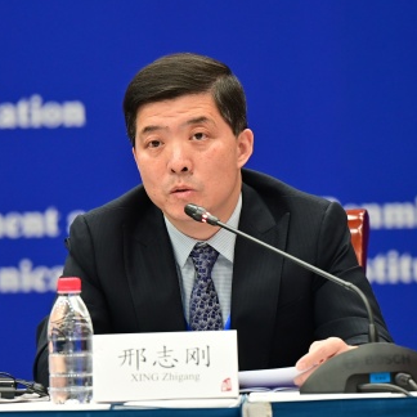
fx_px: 4729
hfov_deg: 5.0
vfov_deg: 5.0
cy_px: 209
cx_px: 203
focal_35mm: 347
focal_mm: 180
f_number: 3.5
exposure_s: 1/160
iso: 1600
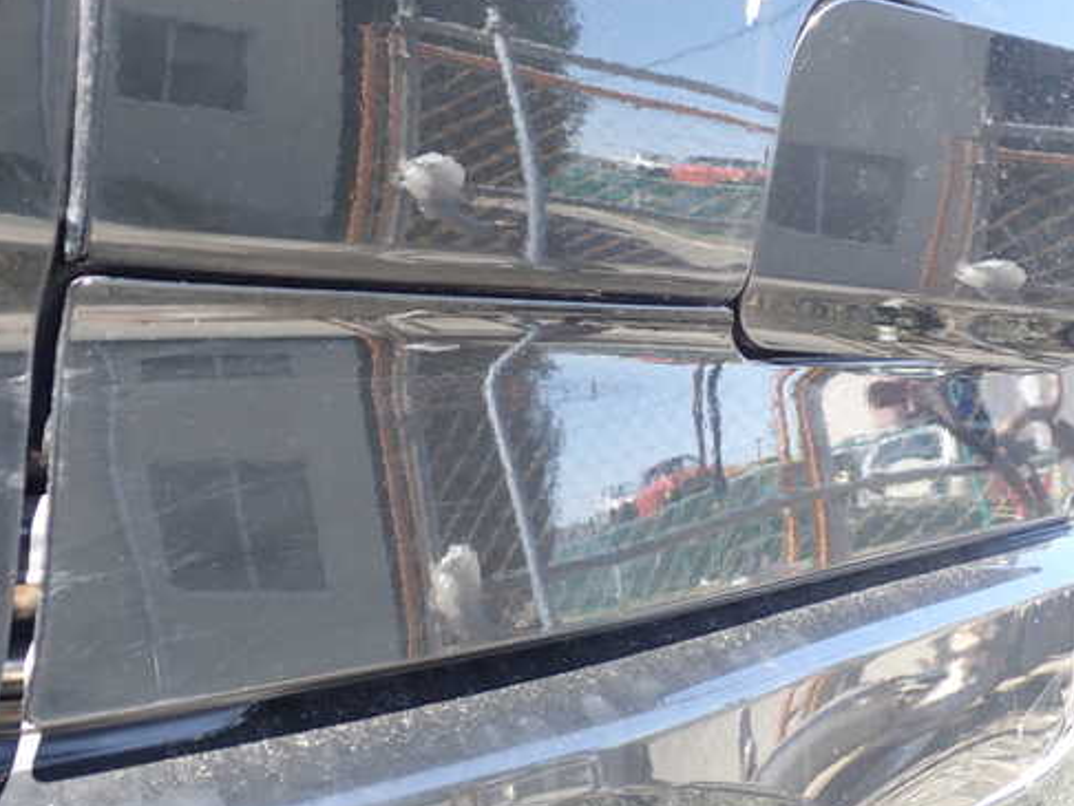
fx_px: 1149
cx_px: 539
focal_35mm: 37
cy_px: 395
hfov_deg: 50.1
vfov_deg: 38.7
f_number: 3.2
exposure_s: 1/80
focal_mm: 5.4
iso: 100
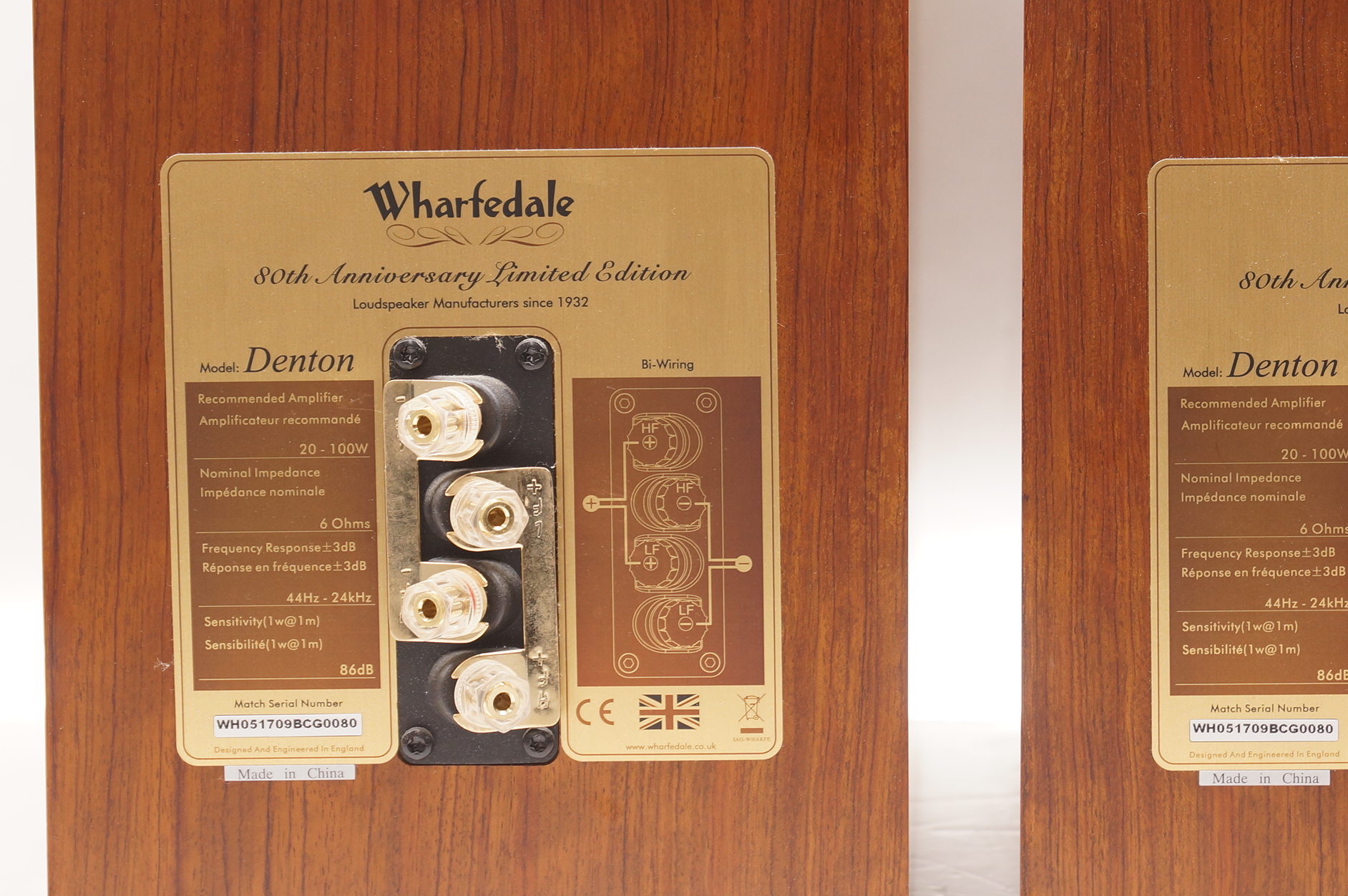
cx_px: 962
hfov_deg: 18.9
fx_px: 4032
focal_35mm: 108
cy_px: 268
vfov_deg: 12.7
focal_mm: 45
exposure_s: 1/60
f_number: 4
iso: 200
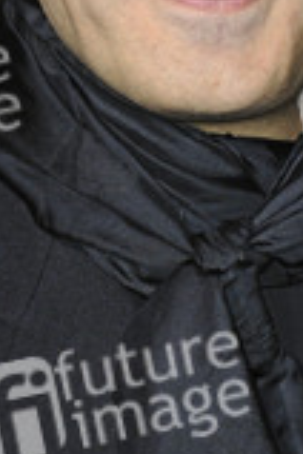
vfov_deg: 4.2
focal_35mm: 491
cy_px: -29
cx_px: 187
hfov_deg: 2.8
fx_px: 6198
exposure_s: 1/160
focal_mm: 130
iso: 500
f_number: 4.5
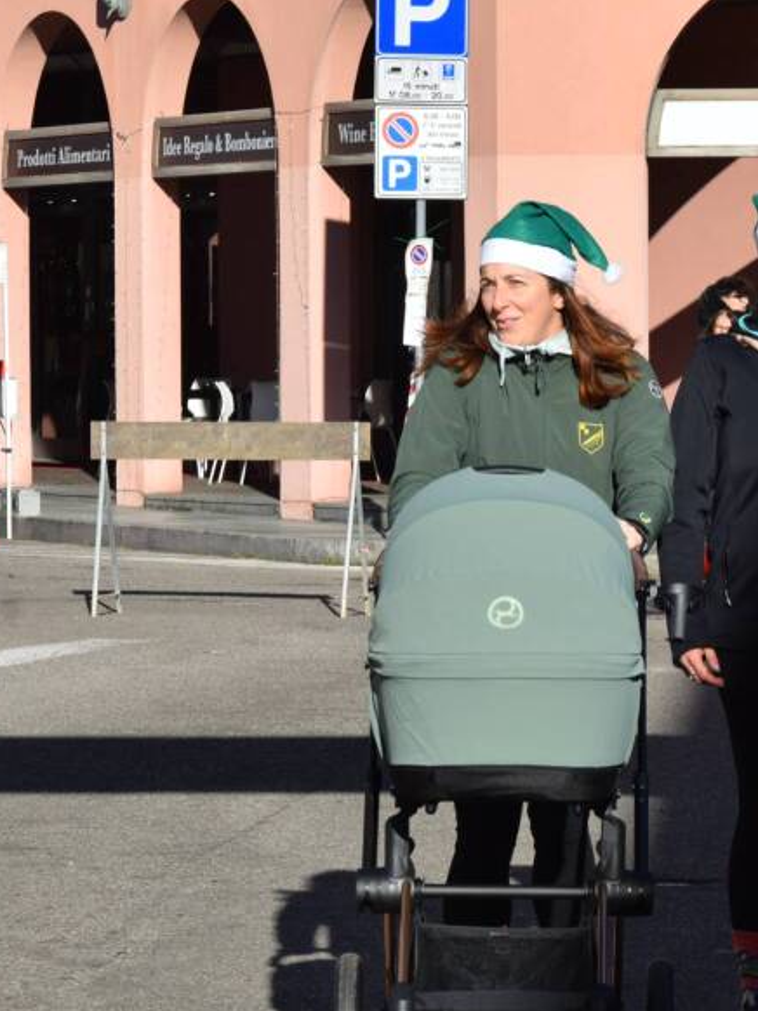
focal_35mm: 216
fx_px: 6307
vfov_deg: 9.2
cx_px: 676
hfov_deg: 6.9
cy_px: 563
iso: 200
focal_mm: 85
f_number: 10
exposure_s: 1/400
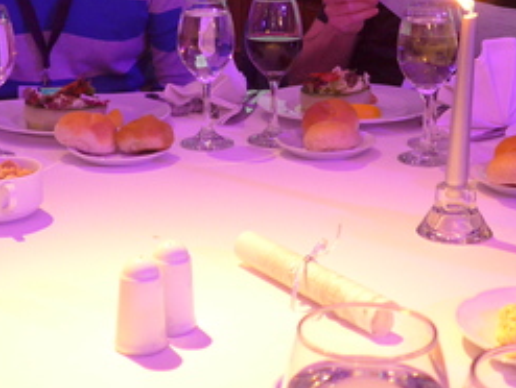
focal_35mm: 75
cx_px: 269
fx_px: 1120
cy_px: -31
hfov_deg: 26.0
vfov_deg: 19.0
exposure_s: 1/50
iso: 400
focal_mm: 6
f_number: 2
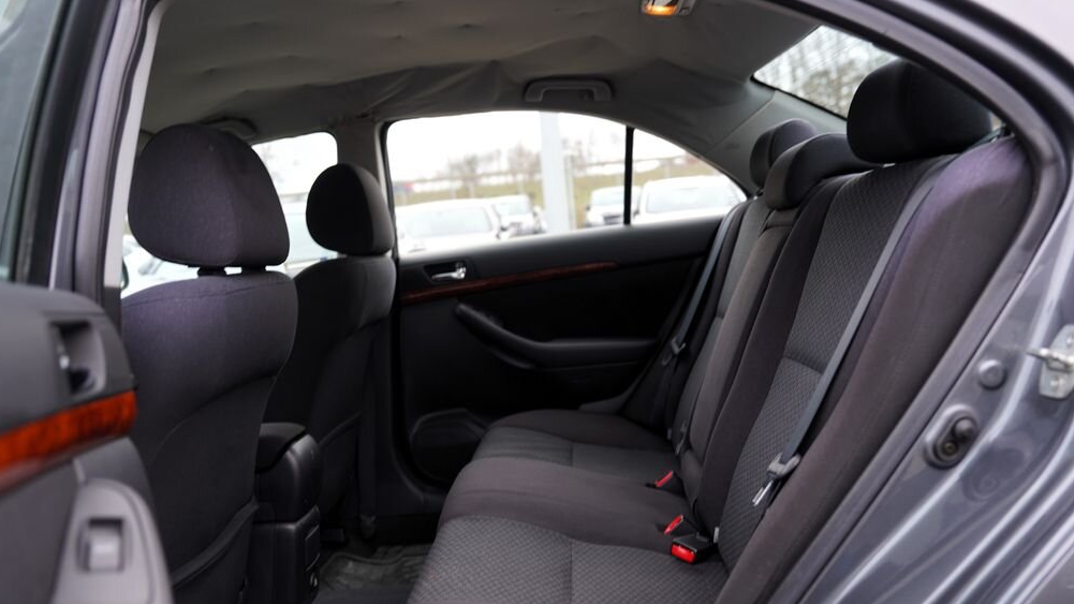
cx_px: 534
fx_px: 854
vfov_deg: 38.8
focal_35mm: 30
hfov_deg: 64.3
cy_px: 364
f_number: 2.8
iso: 160
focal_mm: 28
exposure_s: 1/30
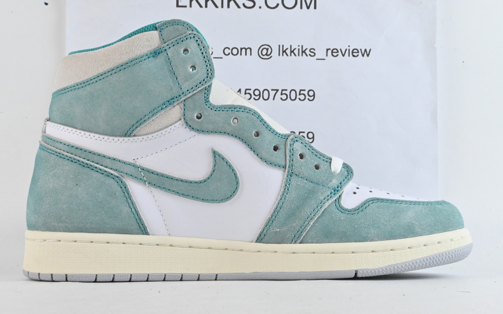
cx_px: 249
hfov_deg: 34.6
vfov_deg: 22.0
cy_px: 155
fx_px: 809
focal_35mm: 59
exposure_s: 1/13
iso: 1600
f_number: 36
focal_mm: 38
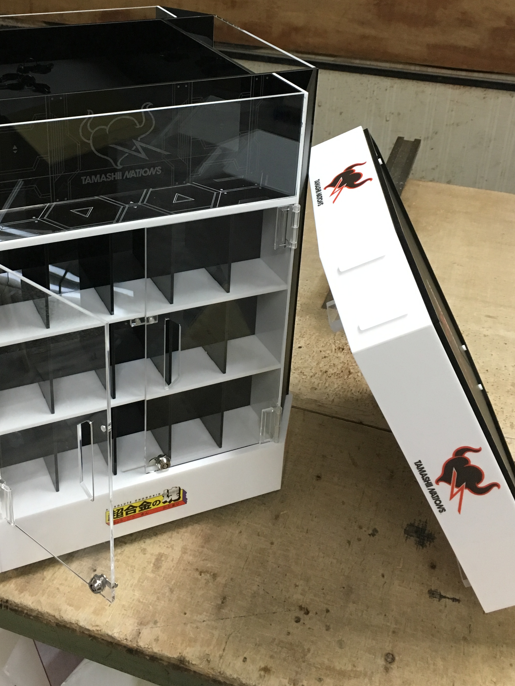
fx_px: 833
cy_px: 232
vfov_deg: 44.2
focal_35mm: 42
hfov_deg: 34.1
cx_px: 188
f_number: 2.2
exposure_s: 1/30
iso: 125
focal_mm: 4.15
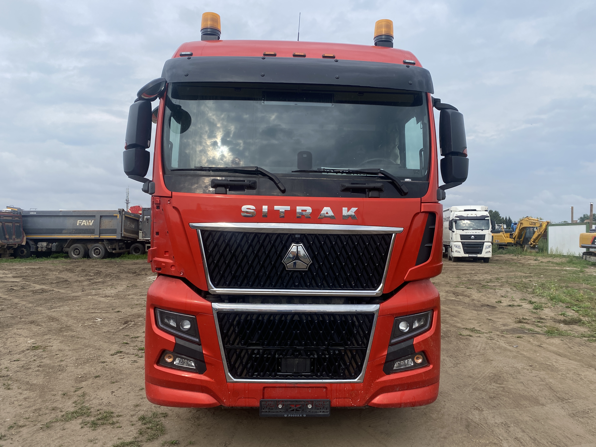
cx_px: 298
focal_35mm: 26
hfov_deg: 67.3
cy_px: 224
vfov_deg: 53.1
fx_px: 448
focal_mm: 4.25
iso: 32
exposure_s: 1/942
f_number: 1.8
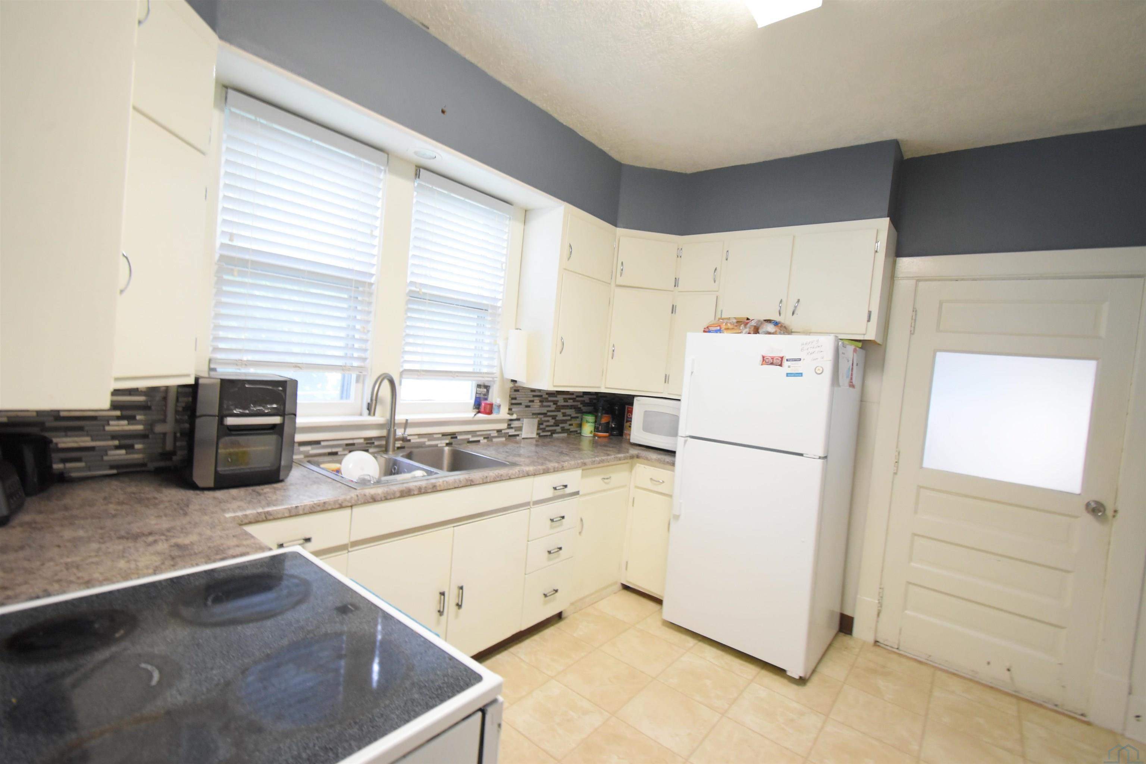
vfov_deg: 77.3
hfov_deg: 100.4
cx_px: 573
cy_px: 382
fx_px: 478
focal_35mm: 15
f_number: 4.5
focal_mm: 10
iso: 2000
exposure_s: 1/60
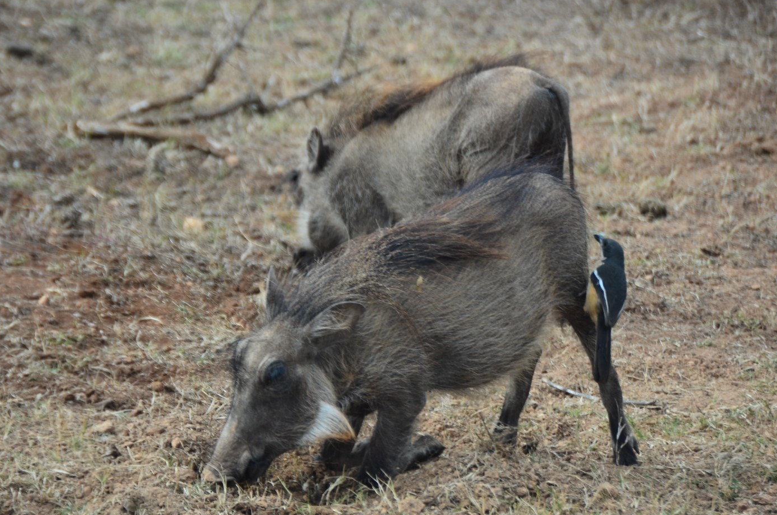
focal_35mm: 352
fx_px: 7580
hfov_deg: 5.9
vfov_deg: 3.9
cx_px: 389
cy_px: 264
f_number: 5.6
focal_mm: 200
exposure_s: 1/100
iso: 140
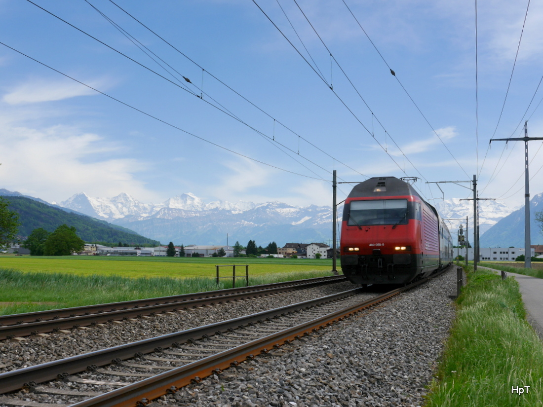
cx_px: 272
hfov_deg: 39.7
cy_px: 204
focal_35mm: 48
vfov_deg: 30.3
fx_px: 753
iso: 160
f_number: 9
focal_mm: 24
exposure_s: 1/500
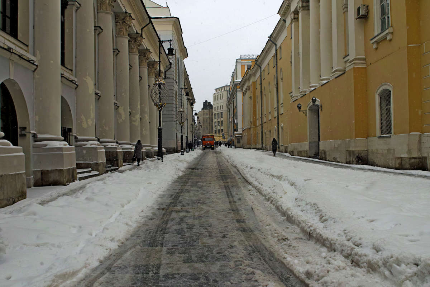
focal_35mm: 42
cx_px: 215
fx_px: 502
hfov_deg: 46.4
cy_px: 144
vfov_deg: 31.9
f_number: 8
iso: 200
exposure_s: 1/100
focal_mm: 28
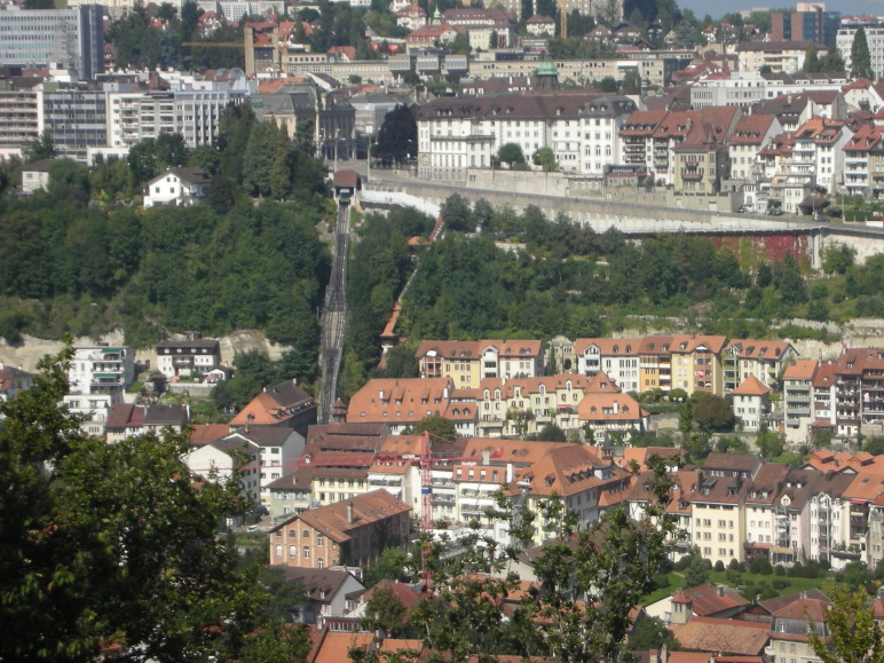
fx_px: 2911
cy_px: 226
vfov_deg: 13.0
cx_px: 573
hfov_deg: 17.2
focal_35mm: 114
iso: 50
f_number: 4.8
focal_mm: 14.3
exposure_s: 1/357
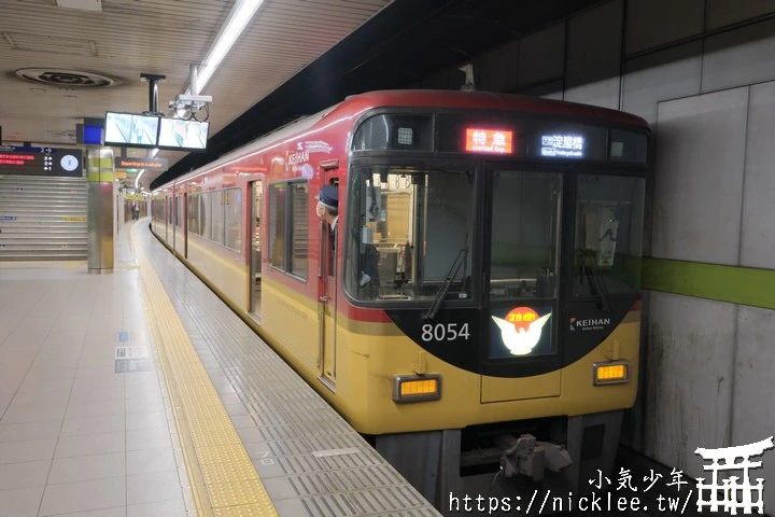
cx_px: 388
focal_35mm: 29
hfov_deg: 63.7
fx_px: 624
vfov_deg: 45.0
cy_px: 258
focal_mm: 19.2
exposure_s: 1/60
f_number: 4
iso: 3200
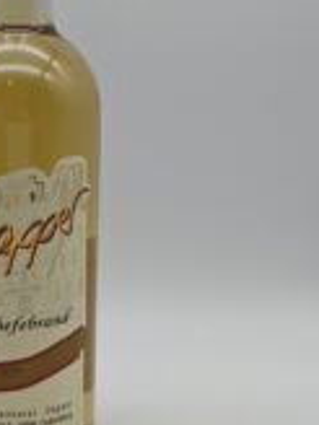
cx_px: 23
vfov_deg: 28.8
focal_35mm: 66
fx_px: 811
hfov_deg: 21.7
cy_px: 93
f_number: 1.73
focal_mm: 4.38
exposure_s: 1/198
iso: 51
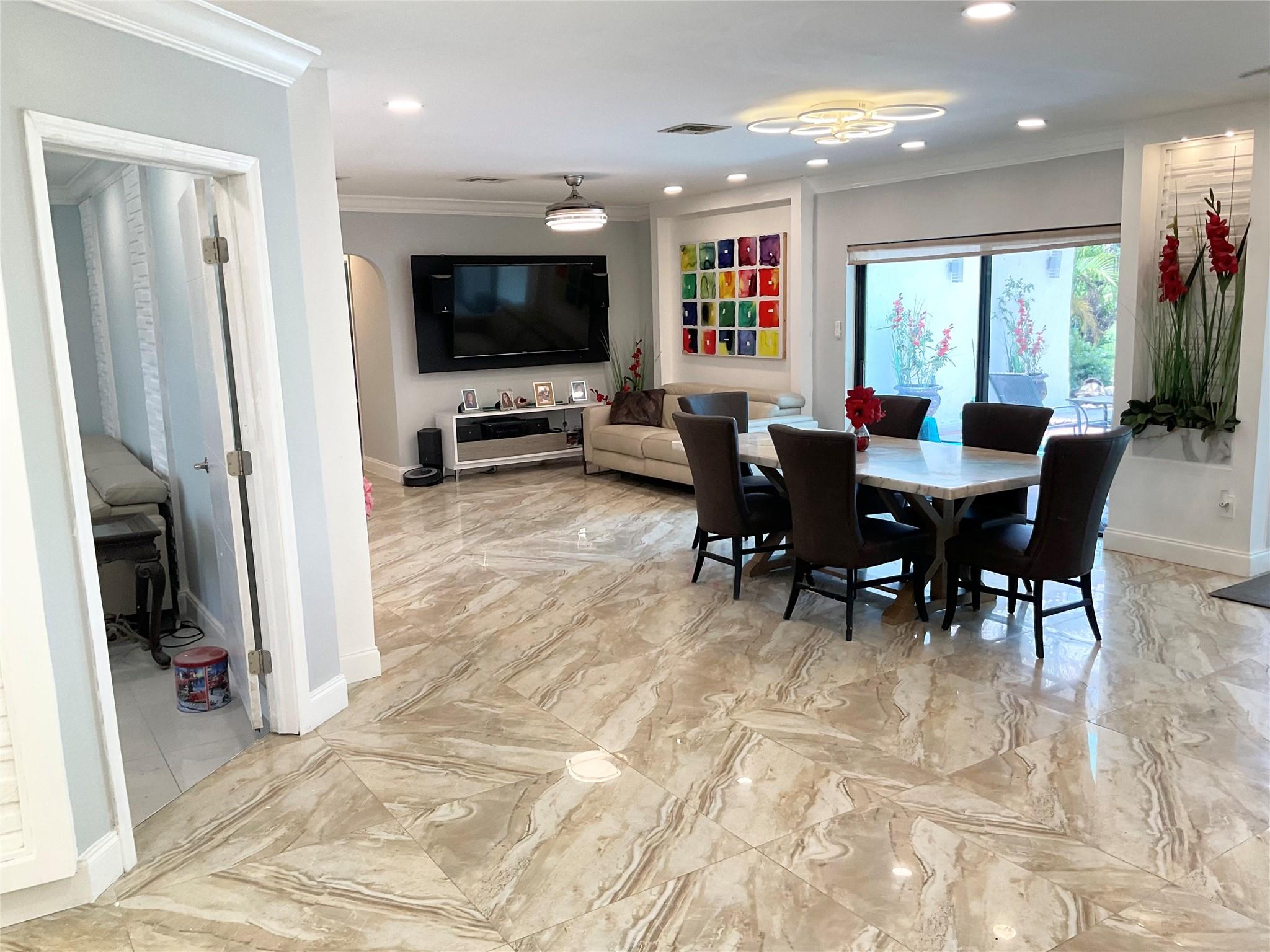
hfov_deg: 61.7
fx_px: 1064
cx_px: 635
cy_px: 476
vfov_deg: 48.2
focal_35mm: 29
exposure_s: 1/120
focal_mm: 3
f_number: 1.8
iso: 64
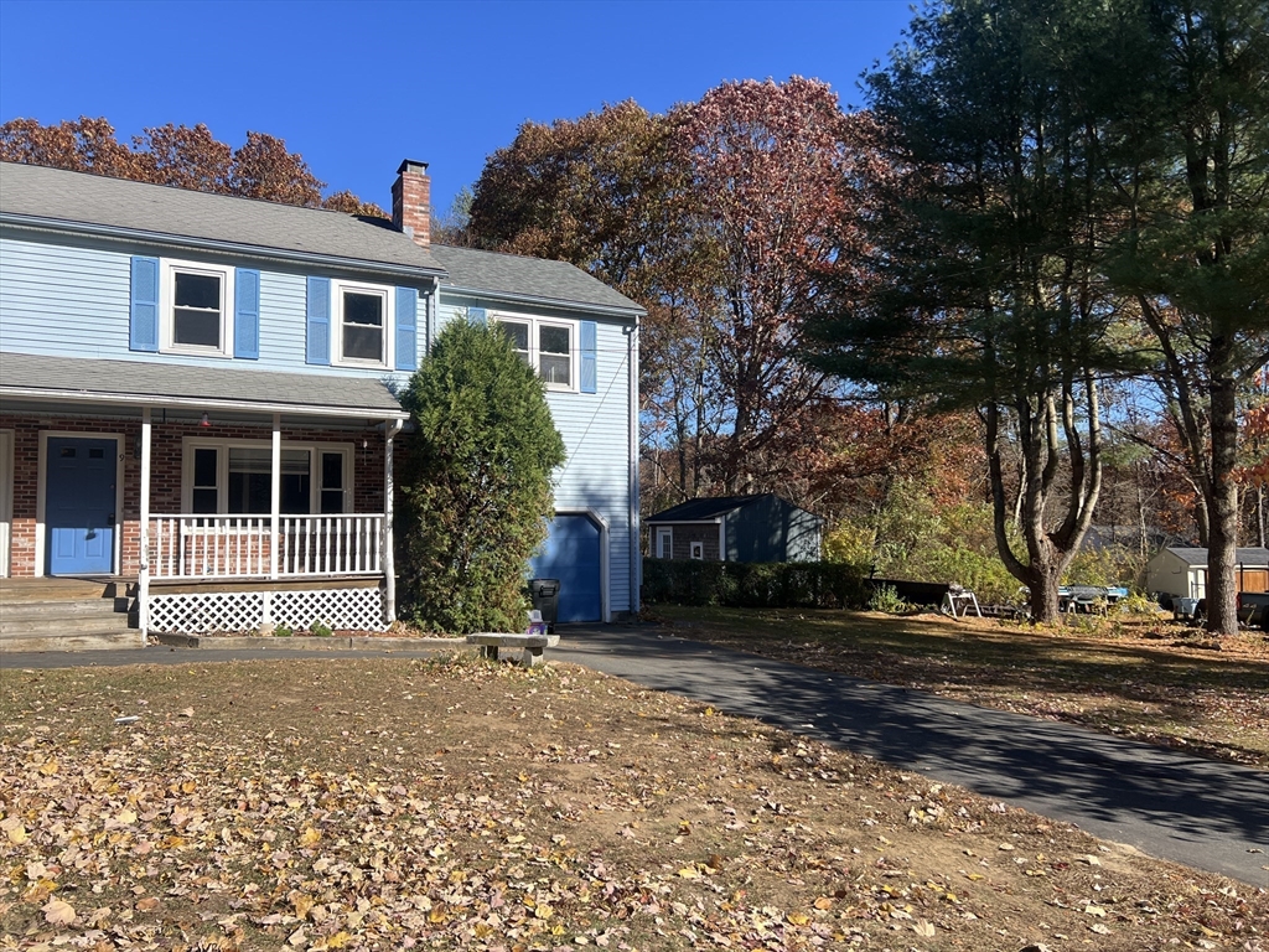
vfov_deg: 53.1
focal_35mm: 26
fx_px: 953
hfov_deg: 67.3
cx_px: 634
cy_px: 476
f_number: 1.5
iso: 50
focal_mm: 5.7
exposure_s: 1/2762
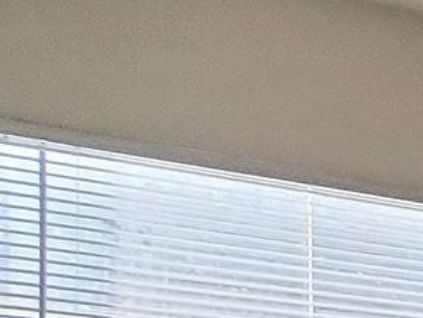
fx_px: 1125
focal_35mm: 92
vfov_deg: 14.0
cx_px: 1453
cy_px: 596
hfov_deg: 9.8
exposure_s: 1/60
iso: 100
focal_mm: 1.8
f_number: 2.2
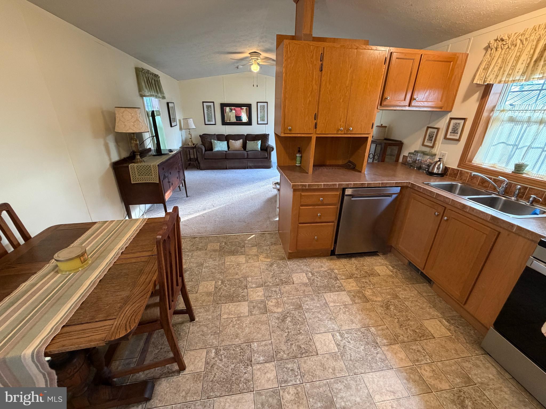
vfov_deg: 85.7
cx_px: 273
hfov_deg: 102.1
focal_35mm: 14
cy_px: 204
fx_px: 221
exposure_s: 1/60
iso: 400
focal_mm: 2.22
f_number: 2.2
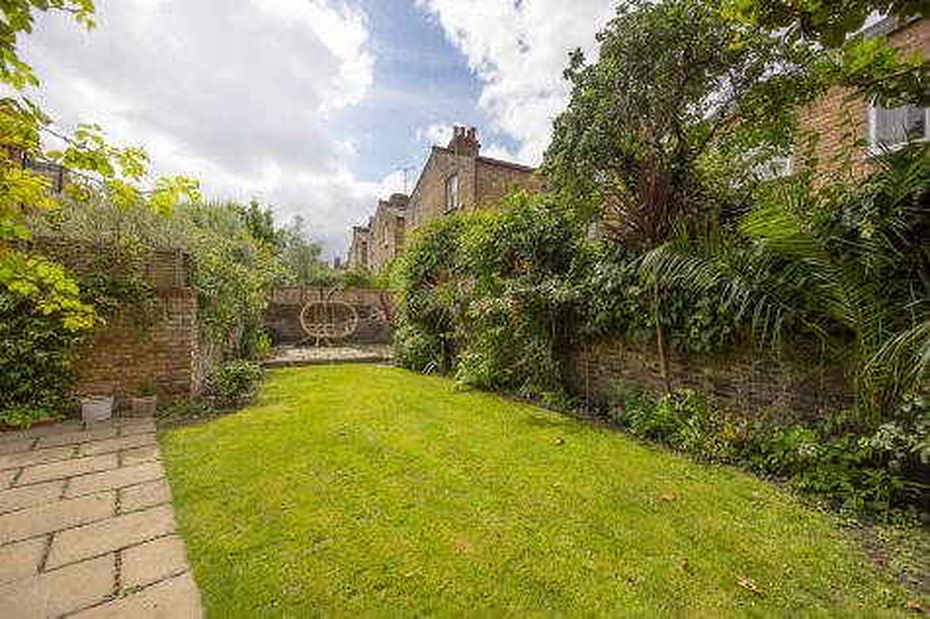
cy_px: 310
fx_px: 362
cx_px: 465
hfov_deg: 104.3
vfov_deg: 81.2
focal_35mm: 14
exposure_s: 1/1000
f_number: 5.6
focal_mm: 14
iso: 250
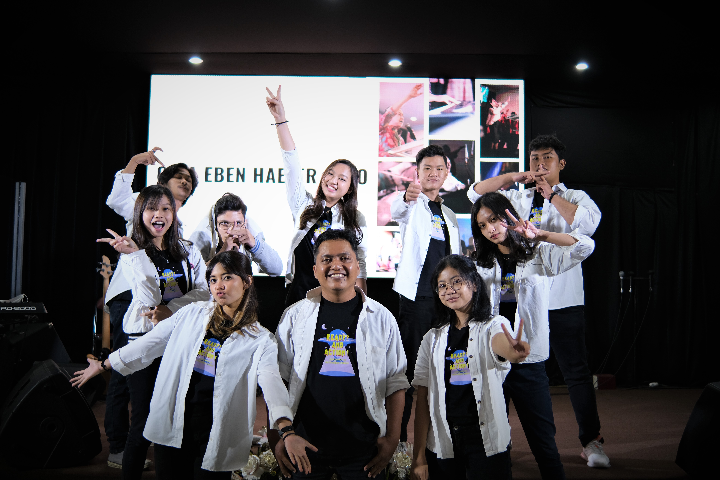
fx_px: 700
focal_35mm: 35
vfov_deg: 37.9
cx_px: 360
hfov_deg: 54.4
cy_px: 240
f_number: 1.4
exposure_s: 1/125
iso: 500
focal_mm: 23
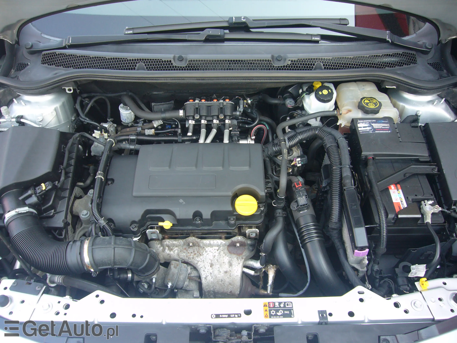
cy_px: 172
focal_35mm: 28
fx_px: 370
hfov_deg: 63.4
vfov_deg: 49.7
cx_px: 228
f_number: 2.8
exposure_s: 1/50
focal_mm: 4.6
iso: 80
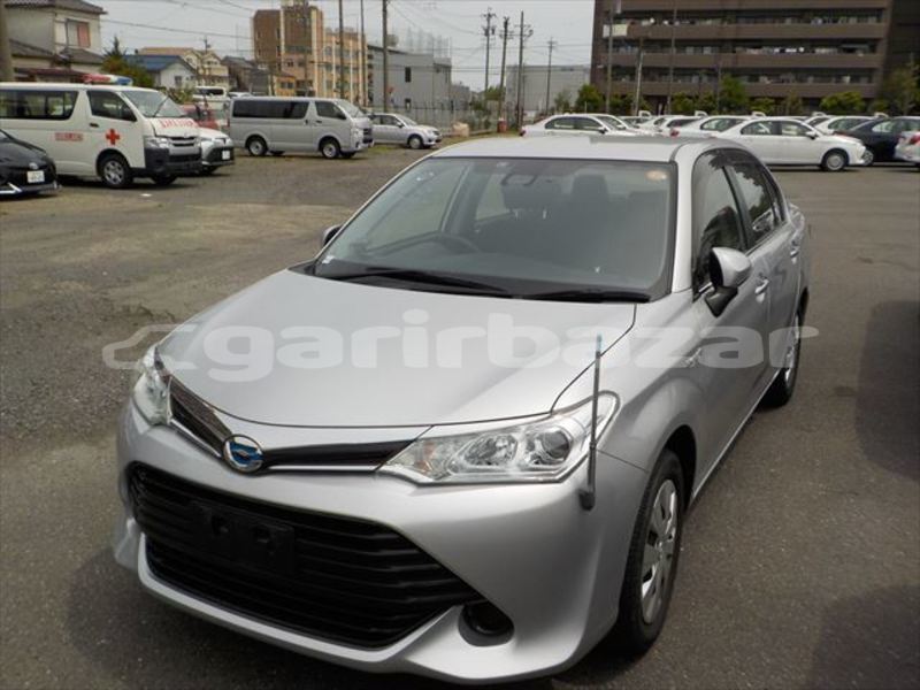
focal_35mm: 30
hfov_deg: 60.0
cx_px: 460
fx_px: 797
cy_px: 345
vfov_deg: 46.8
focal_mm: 4.1
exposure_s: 1/500
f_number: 6.6
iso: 125
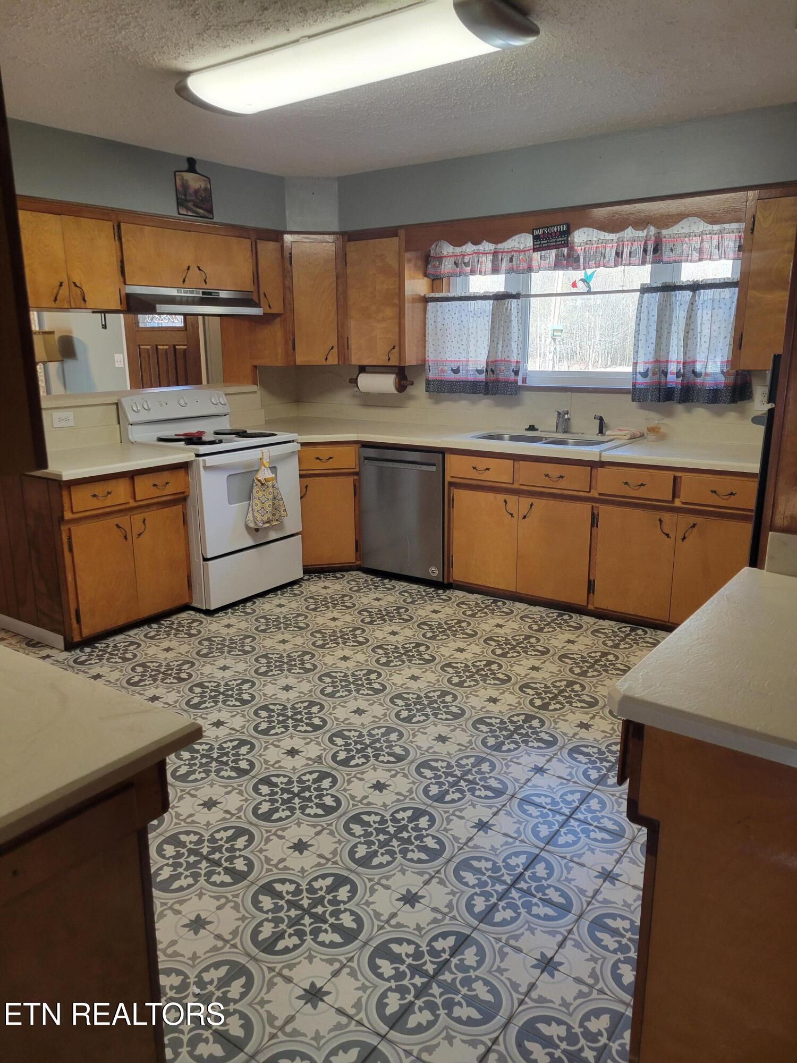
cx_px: 398
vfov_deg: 67.3
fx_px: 798
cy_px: 532
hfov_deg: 53.1
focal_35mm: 26
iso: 200
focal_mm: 5.4
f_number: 1.8
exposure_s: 1/120
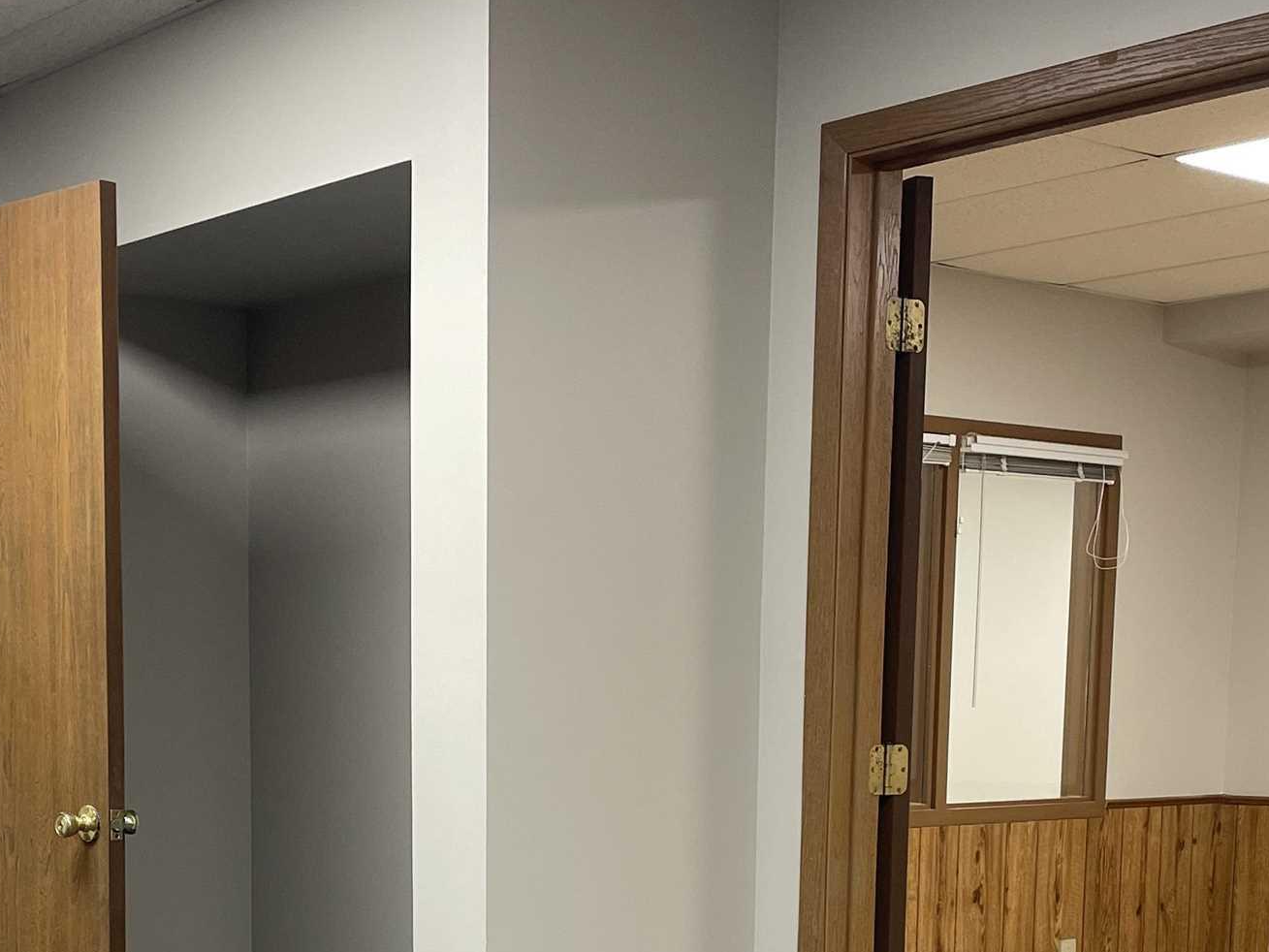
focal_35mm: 61
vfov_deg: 23.1
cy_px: 951
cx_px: 465
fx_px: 2236
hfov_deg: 31.5
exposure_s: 1/60
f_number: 1.6
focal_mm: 4.2
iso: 64
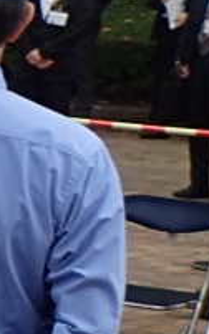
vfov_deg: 8.3
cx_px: -1150
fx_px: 2300
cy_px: 273
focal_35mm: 252
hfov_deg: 4.0
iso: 100
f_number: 2.8
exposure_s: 1/800
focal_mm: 4.5
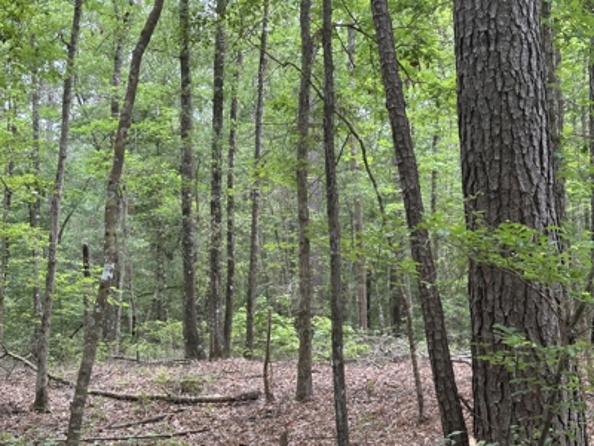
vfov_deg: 30.3
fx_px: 824
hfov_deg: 39.7
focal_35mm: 48
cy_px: 223
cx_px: 297
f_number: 1.78
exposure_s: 1/121
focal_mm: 6.86
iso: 64
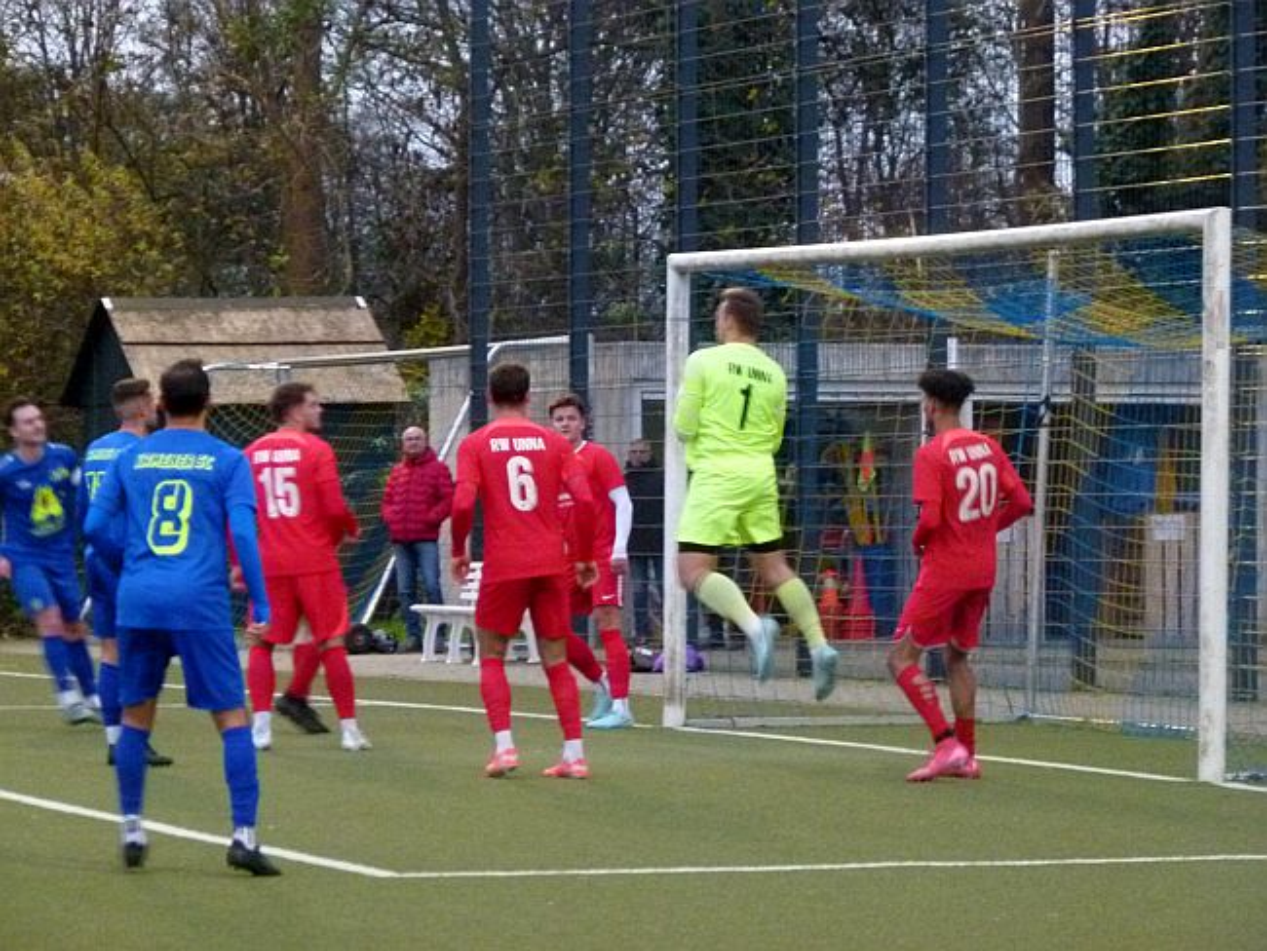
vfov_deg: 7.3
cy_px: 476
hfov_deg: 9.7
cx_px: 634
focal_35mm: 204
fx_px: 7469
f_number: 3.9
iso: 800
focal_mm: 36.7
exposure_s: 1/40
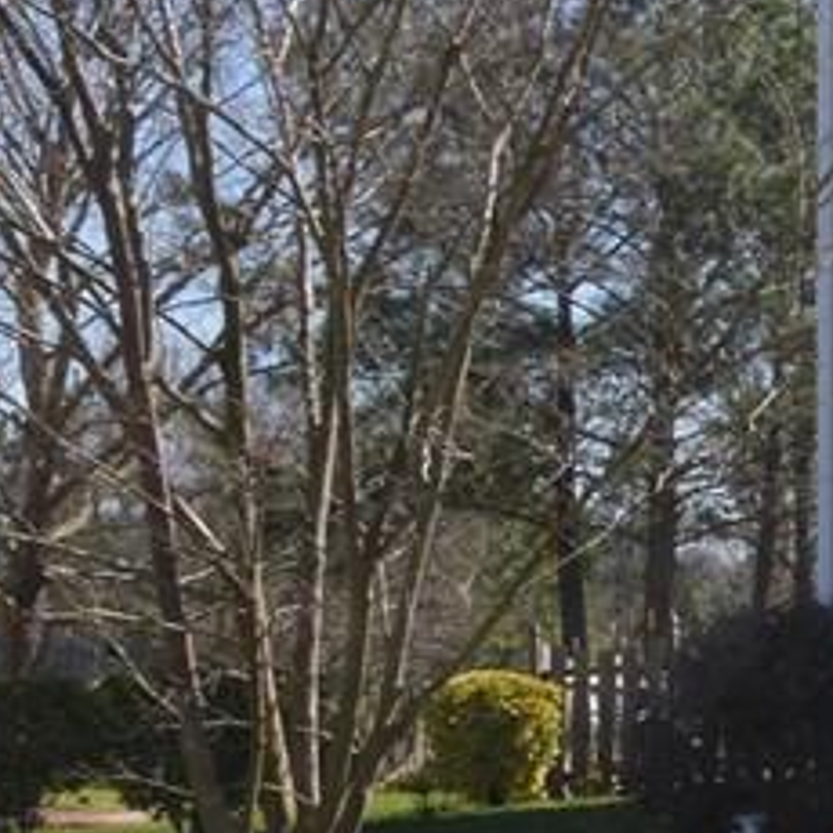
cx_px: 1804
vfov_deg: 15.8
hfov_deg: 13.1
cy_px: 522
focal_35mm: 110
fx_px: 2995
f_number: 14
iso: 400
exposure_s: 1/160
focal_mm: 14
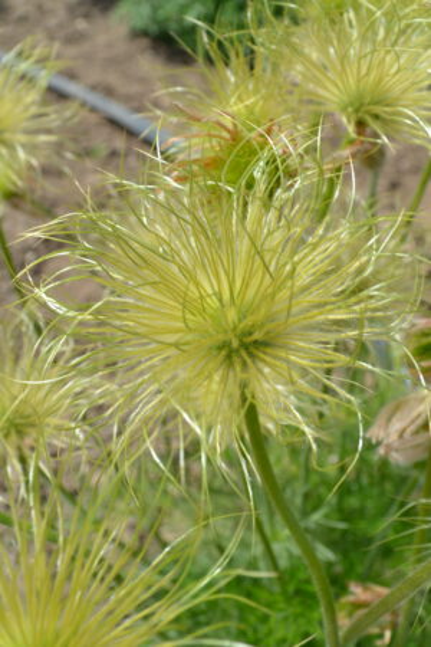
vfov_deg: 67.4
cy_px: 324
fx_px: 485
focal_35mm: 27
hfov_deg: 47.9
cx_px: 216
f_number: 8
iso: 100
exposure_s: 1/250
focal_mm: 18
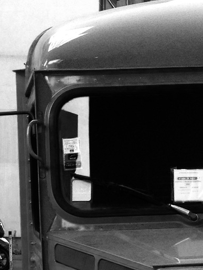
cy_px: 317
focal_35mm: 139
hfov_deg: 10.5
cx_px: 245
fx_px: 1087
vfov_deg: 13.8
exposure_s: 1/194
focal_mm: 4.28
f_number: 2.4
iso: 50
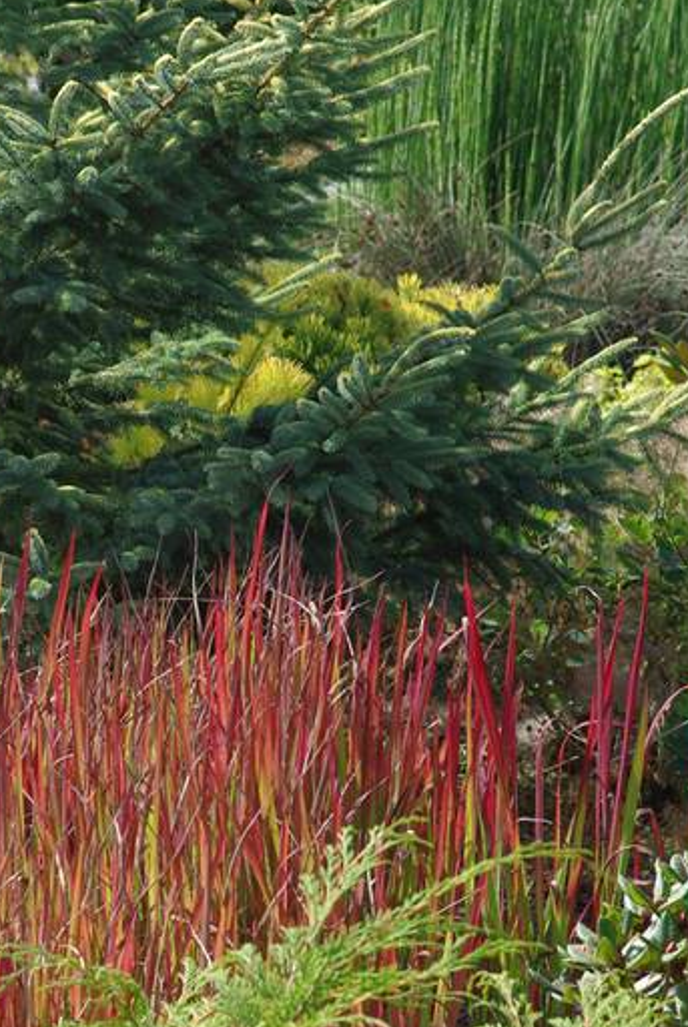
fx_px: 5999
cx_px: 51
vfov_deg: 9.8
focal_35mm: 210
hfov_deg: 6.5
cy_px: 664
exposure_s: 1/160
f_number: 7.1
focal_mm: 70
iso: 200
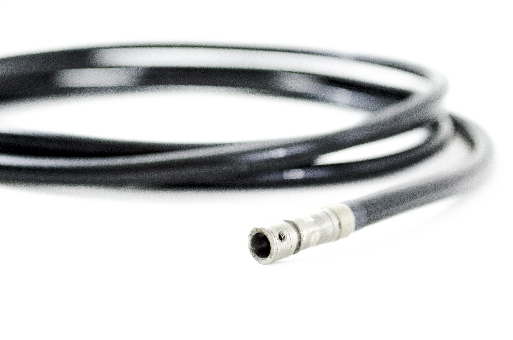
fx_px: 1173
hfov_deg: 24.7
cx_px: 256
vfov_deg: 16.5
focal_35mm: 82
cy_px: 170
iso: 400
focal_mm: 55
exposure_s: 1/40
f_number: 5.6
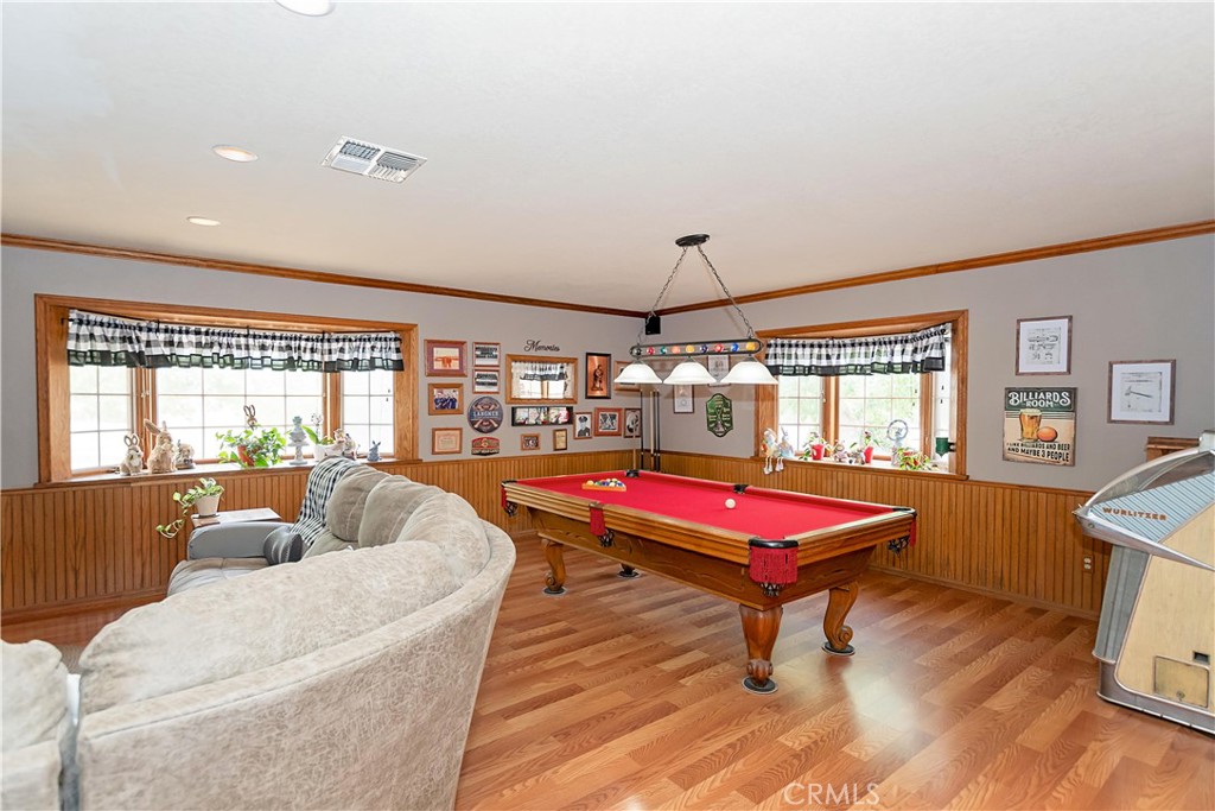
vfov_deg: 70.5
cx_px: 608
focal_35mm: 17
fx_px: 574
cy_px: 406
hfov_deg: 93.3
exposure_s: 1/60
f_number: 5.6
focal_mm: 11.5
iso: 320
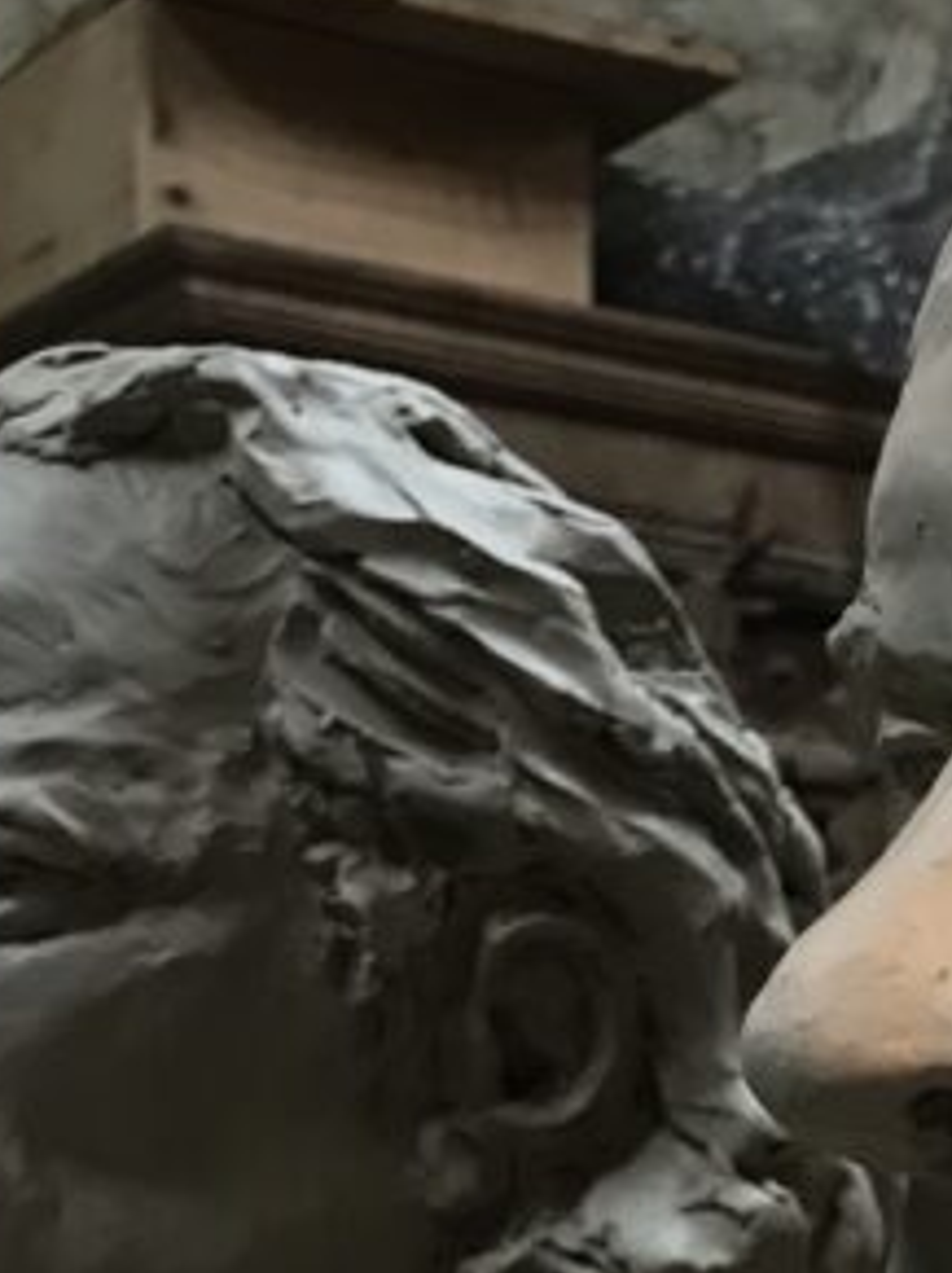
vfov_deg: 18.4
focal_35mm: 99
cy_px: 1664
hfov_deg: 14.3
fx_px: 3636
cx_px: 1268
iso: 64
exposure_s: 1/17
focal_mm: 3.99
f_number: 1.8
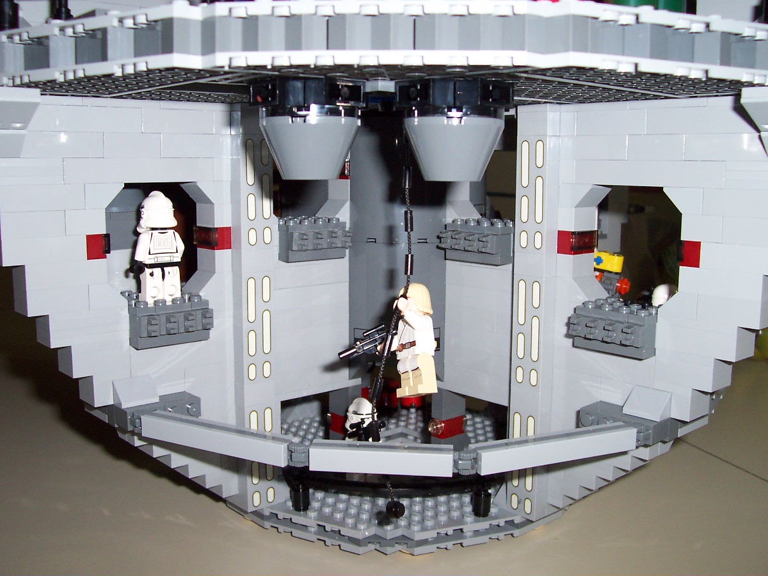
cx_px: 384
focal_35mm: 37
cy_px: 288
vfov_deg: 38.7
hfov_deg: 50.1
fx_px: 821
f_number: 2.8
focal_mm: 5.6
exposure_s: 1/60
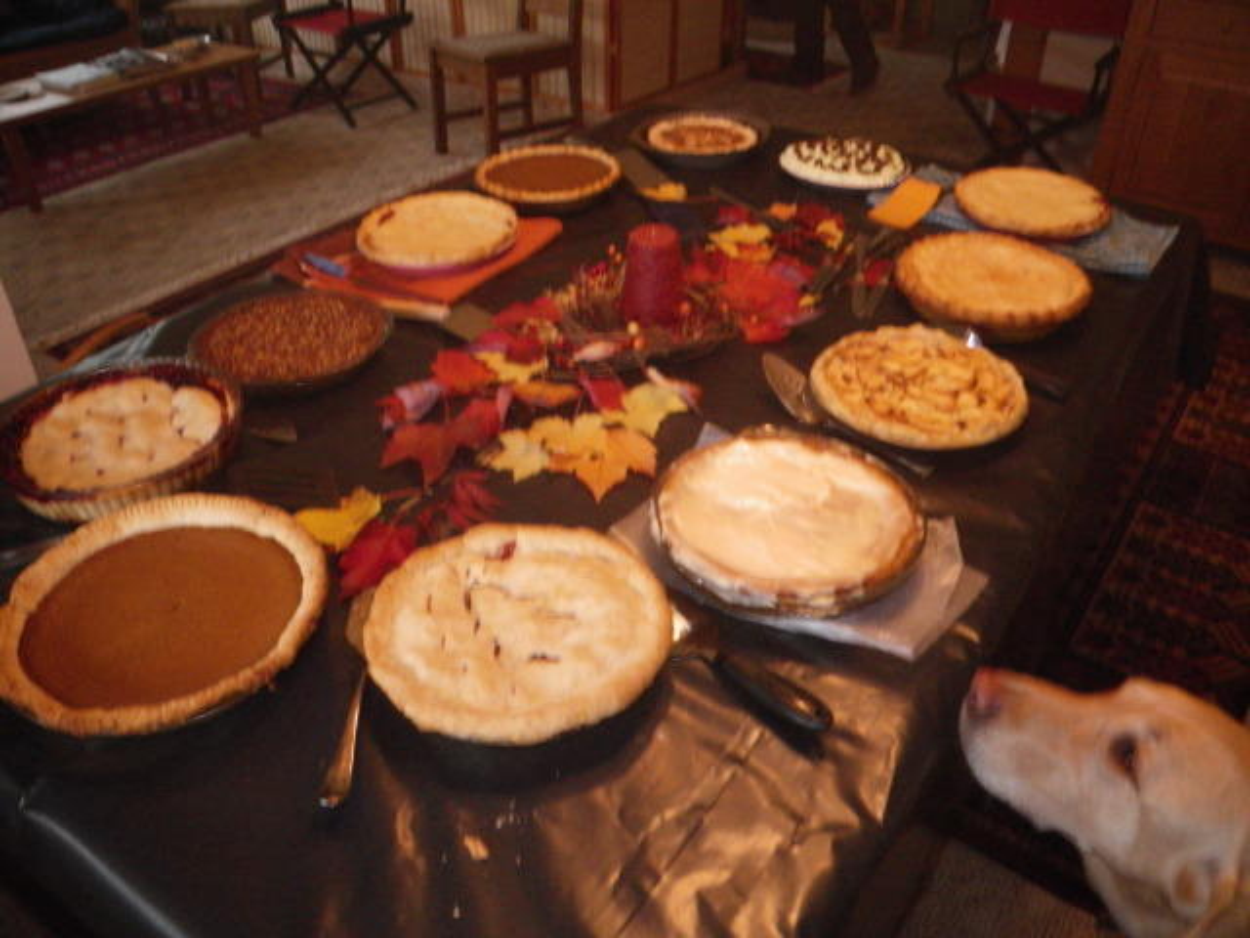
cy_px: 469
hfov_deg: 63.4
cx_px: 625
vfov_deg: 49.7
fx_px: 1011
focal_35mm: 28
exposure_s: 1/50
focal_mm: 5
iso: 400
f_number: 3.5
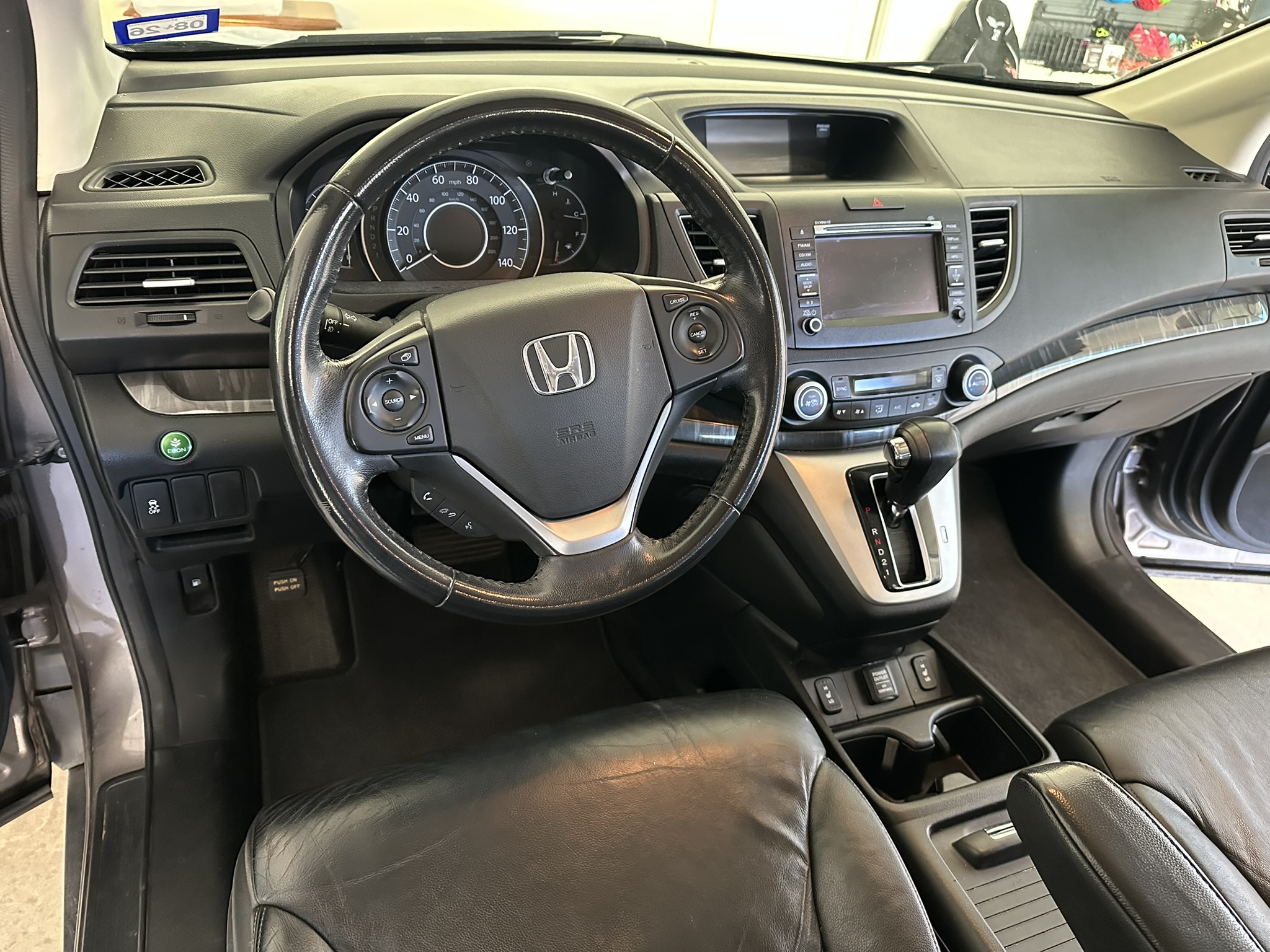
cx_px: 635
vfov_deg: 56.8
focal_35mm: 24
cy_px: 476
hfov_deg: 71.6
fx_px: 881
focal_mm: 6.86
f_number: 1.78
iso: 800
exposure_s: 1/60
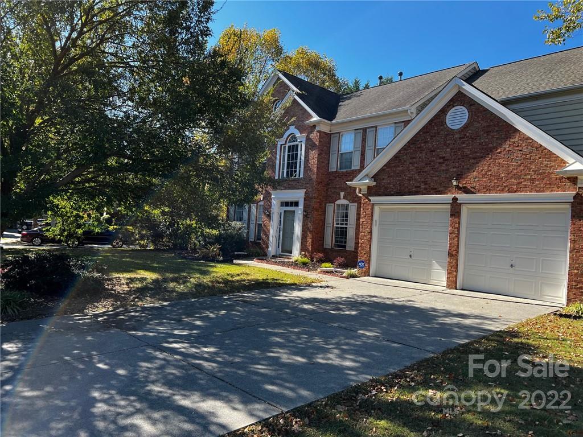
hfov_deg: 67.3
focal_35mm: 26
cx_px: 292
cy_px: 218
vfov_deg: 53.1
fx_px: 438
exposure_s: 1/1295
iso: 50
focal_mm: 5.7
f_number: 1.5
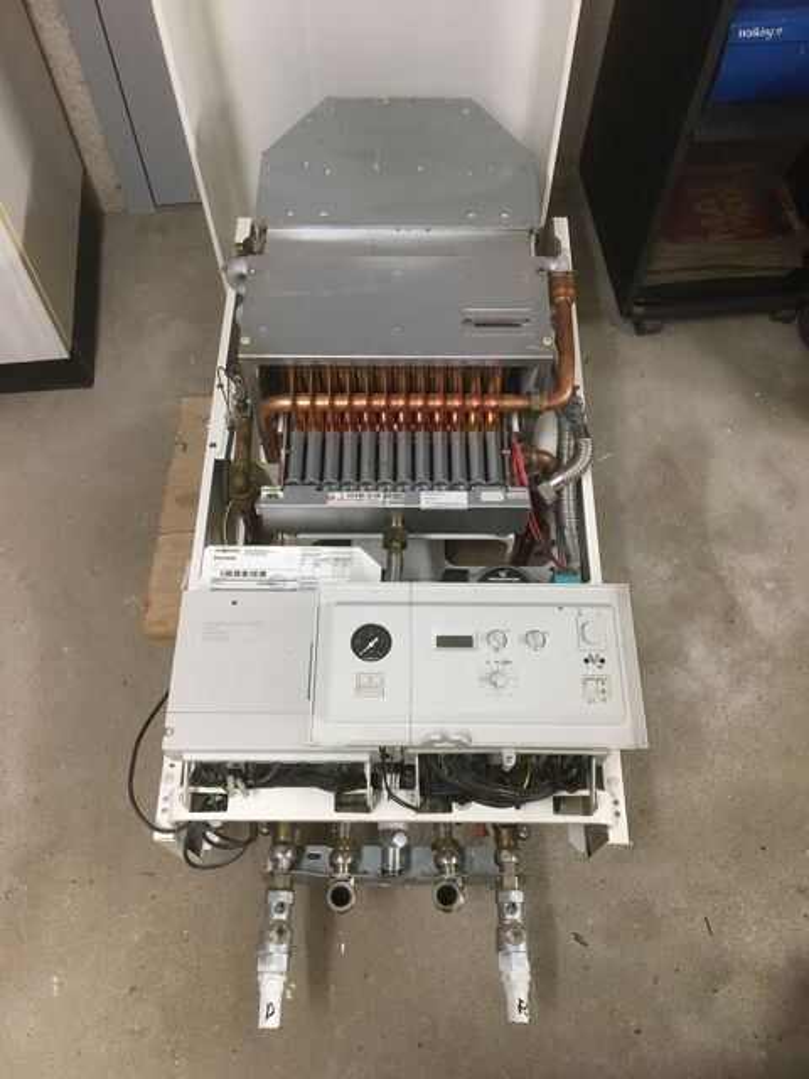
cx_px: 404
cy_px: 540
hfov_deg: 48.2
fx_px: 904
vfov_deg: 61.7
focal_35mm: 29
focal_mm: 4.15
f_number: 2.2
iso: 160
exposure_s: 1/33
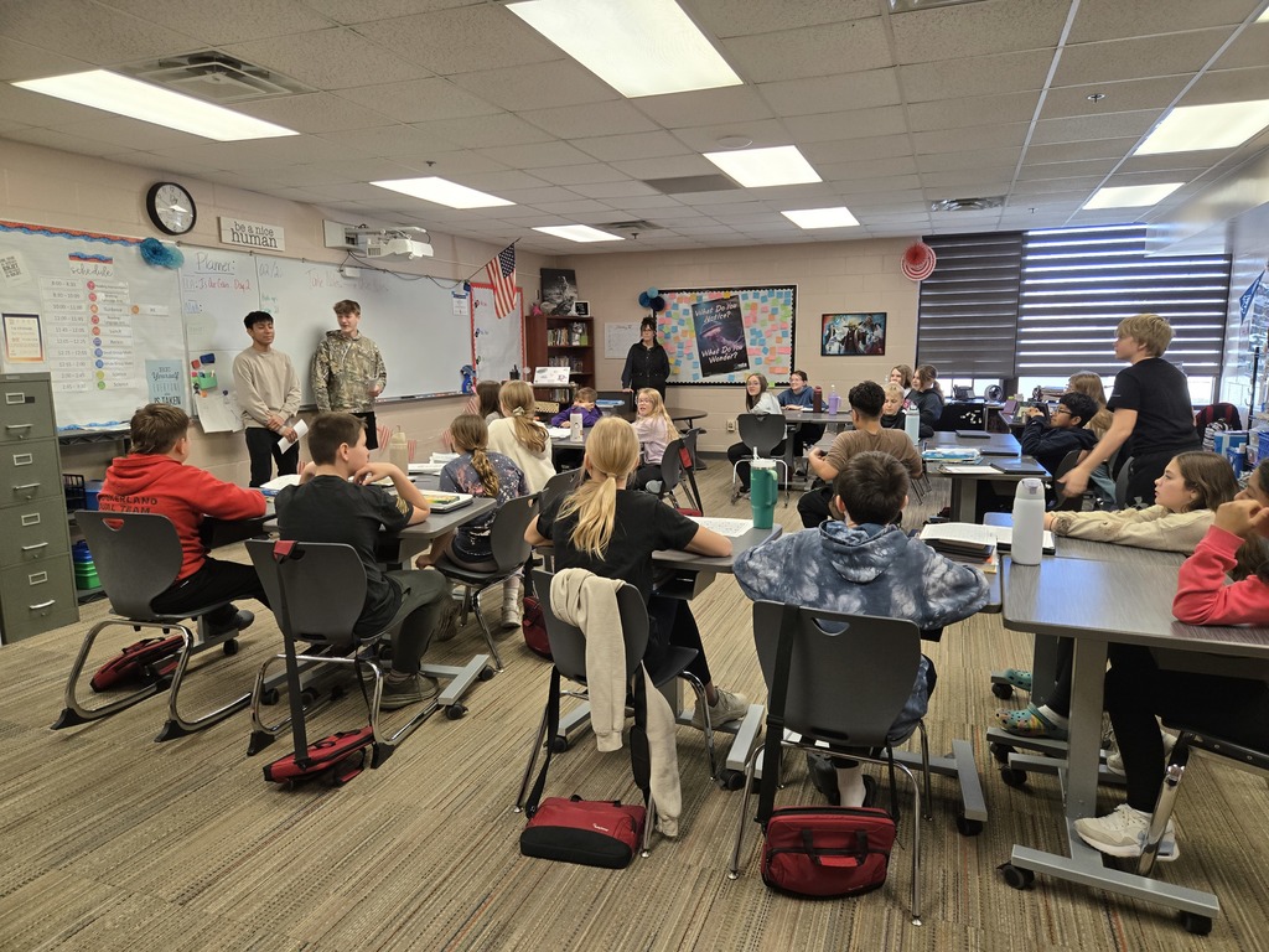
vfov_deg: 58.9
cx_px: 634
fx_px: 843
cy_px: 476
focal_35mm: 23
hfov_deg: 73.9
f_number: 1.8
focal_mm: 5.4
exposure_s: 1/120
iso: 125
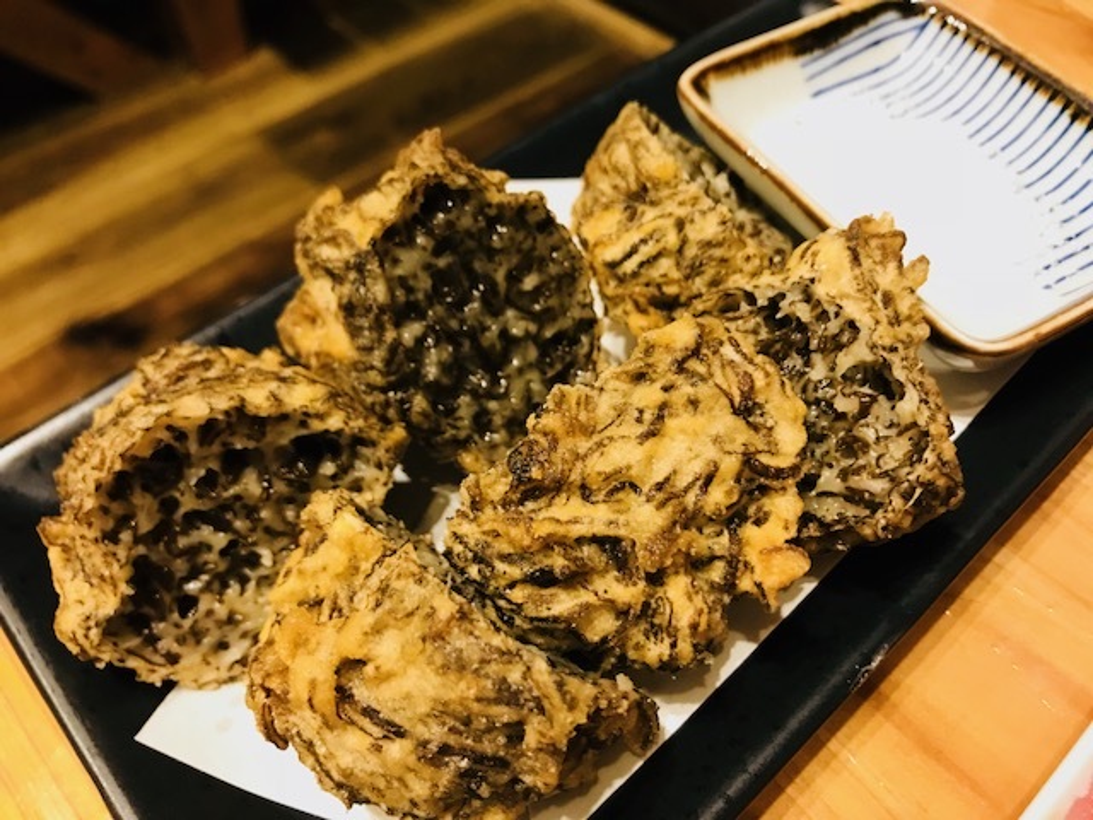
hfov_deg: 63.4
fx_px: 884
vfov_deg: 49.7
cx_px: 546
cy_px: 410
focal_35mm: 28
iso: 80
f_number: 1.8
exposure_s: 1/7
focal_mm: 3.99
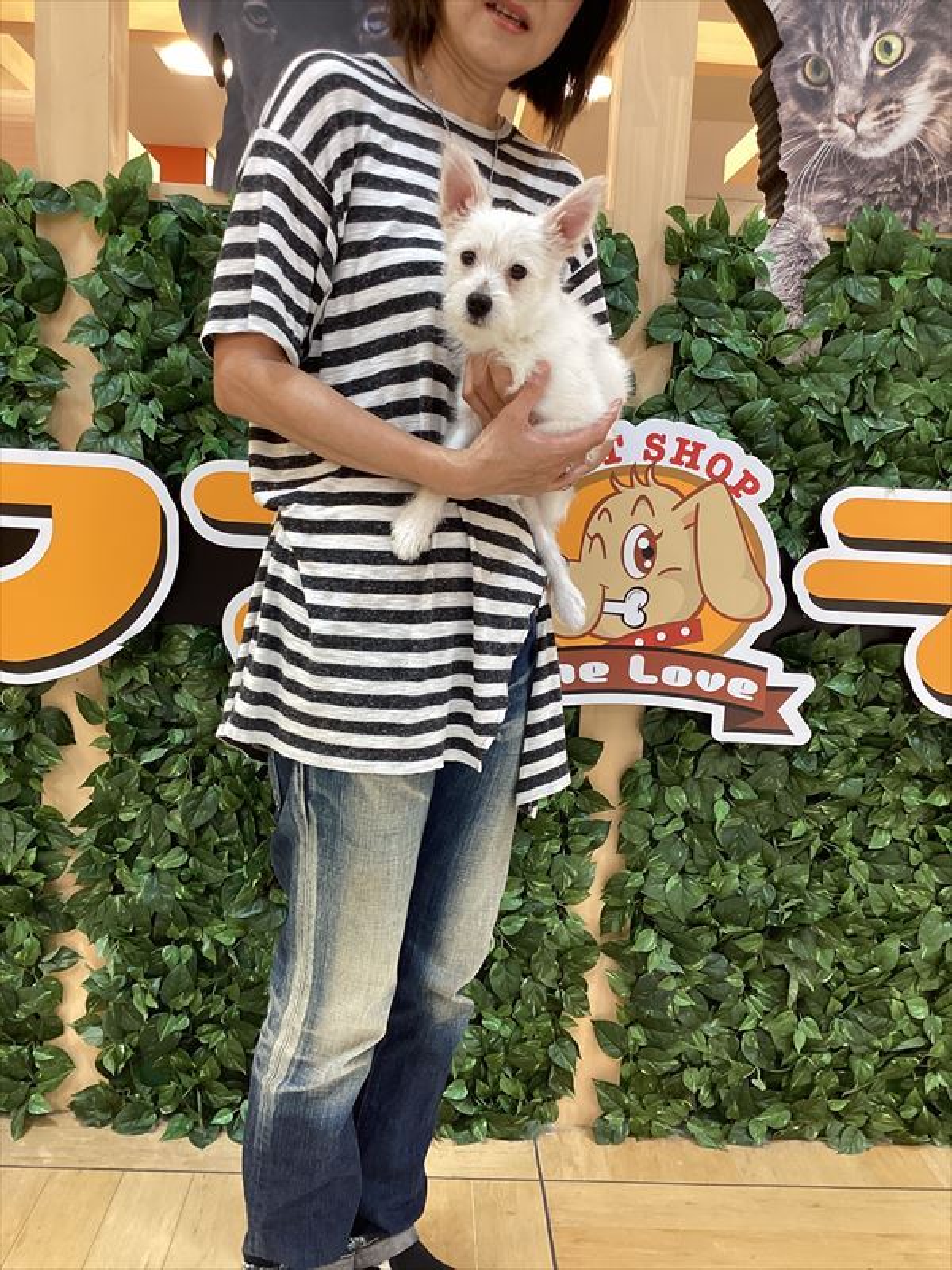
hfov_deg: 45.4
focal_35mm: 31
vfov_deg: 58.4
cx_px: 476
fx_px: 1137
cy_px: 635
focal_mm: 3.3
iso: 80
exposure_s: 1/50
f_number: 2.4
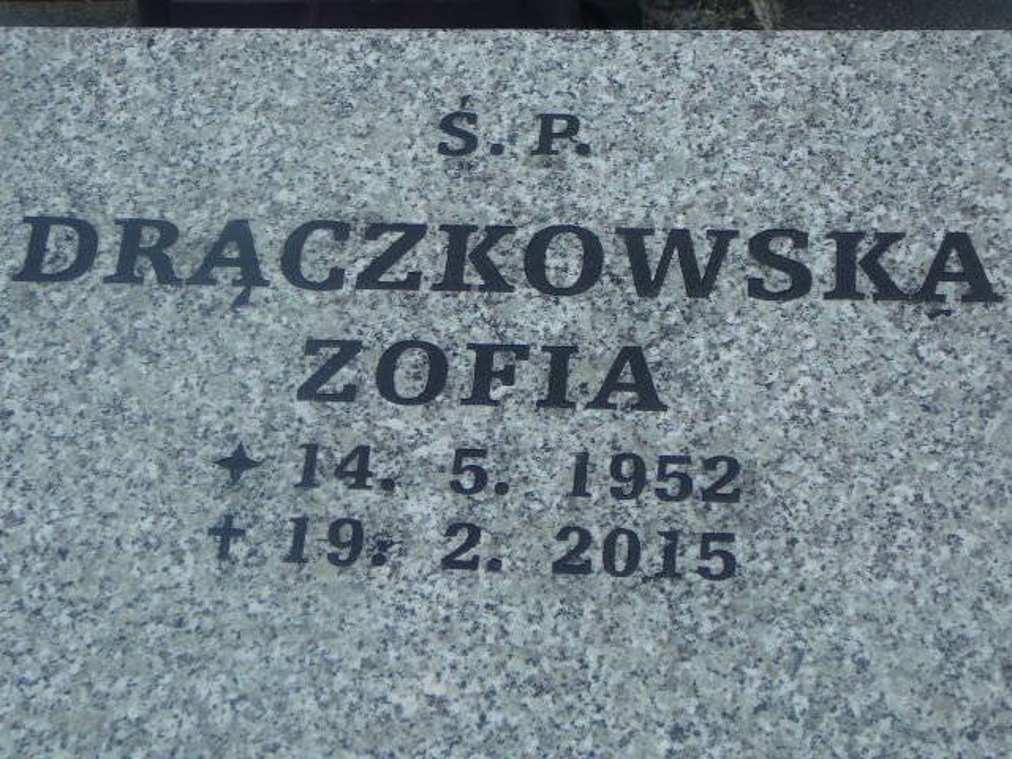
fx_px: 2251
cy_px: 380
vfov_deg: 19.1
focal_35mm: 77
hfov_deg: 25.3
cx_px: 506
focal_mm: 11.5
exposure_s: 1/100
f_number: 3.7
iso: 80
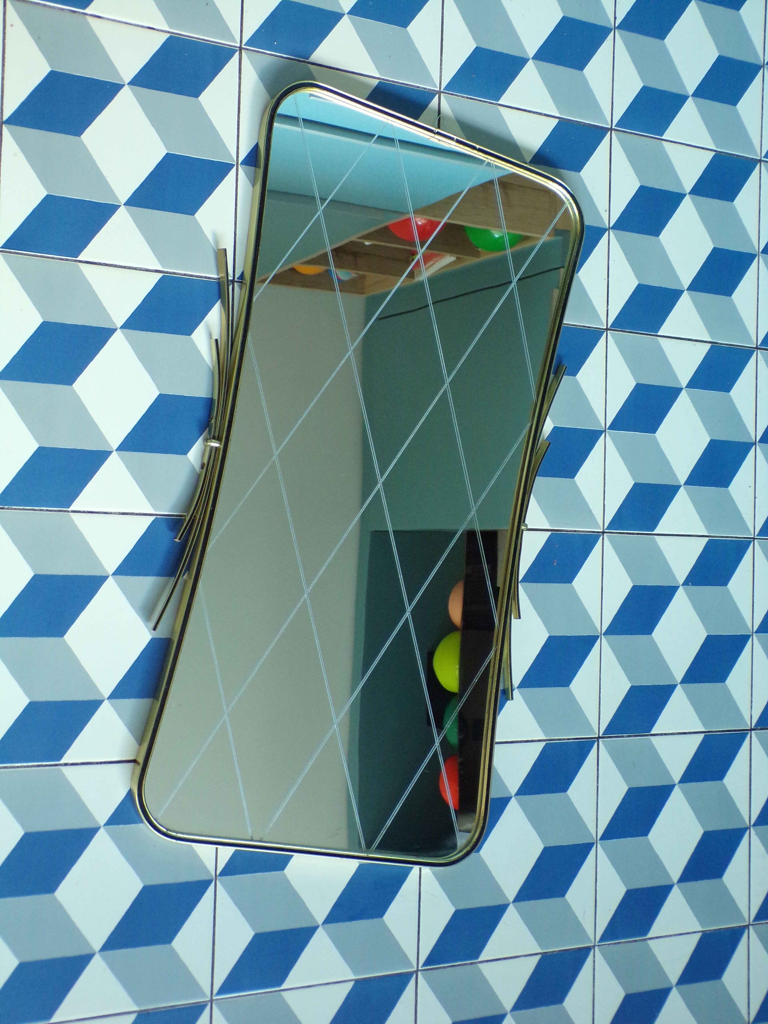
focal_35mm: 42
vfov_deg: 44.8
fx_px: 1242
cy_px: 512
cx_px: 384
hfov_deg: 34.3
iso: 306
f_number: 3.4
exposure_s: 1/17
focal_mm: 7.6
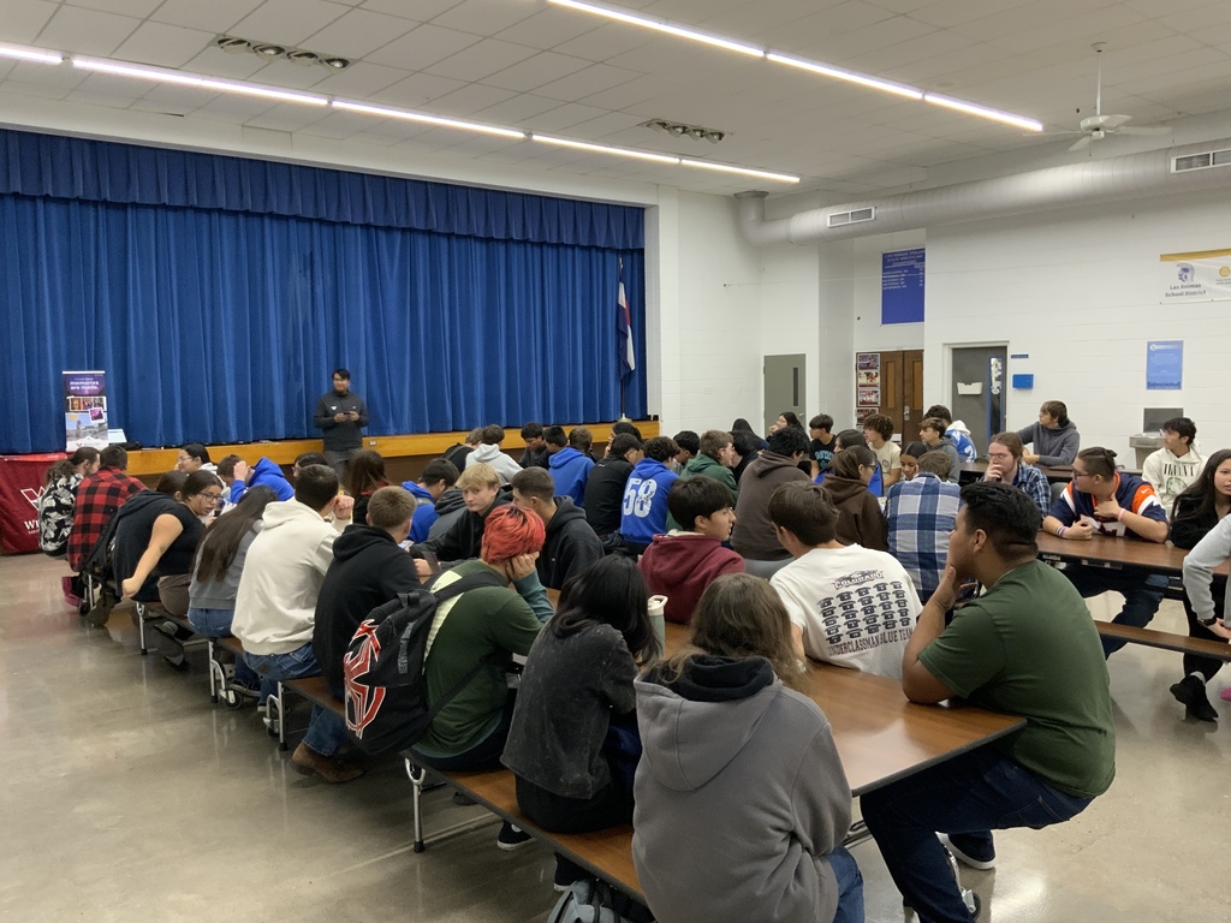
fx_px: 1031
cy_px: 462
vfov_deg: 48.2
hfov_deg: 61.7
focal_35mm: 29
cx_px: 616
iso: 200
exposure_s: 1/60
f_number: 1.8
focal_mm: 3
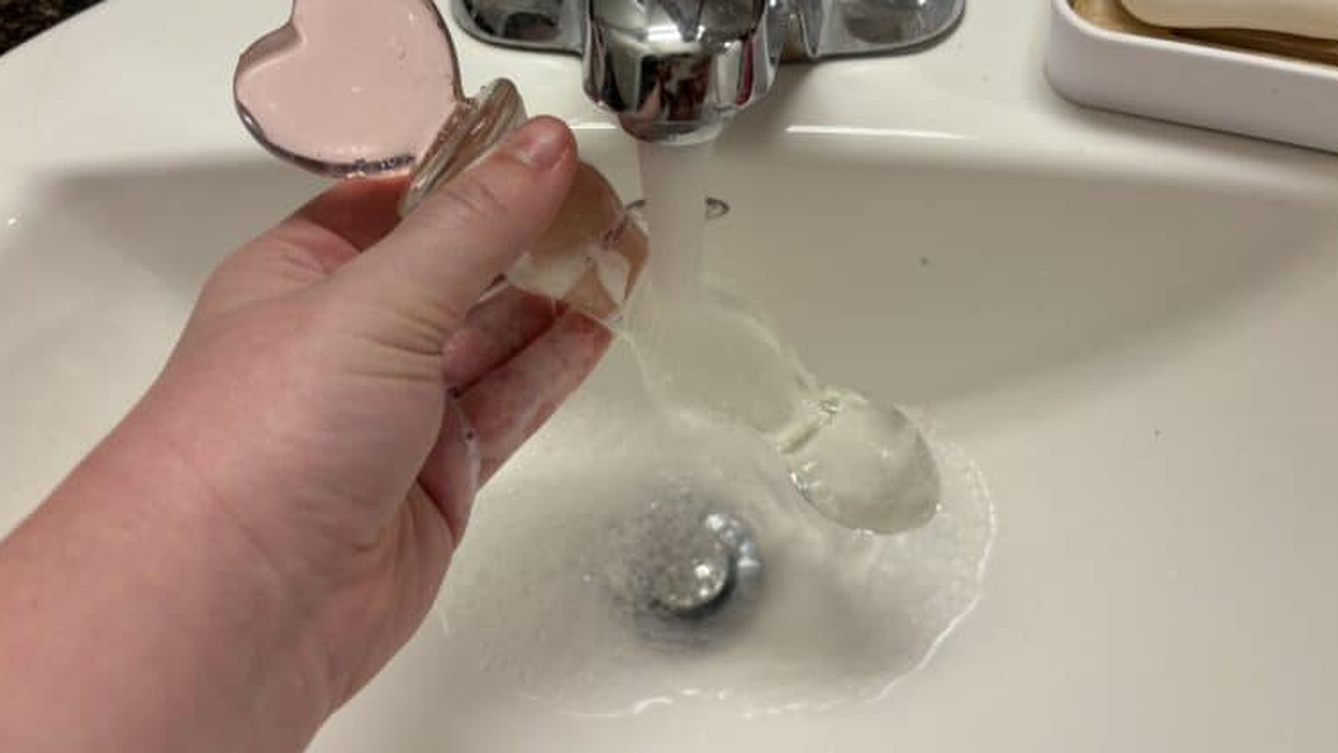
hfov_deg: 66.1
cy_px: 343
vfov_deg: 40.2
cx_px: 680
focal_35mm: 29
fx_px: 1029
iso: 80
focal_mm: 5.96
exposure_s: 1/60
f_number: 1.6
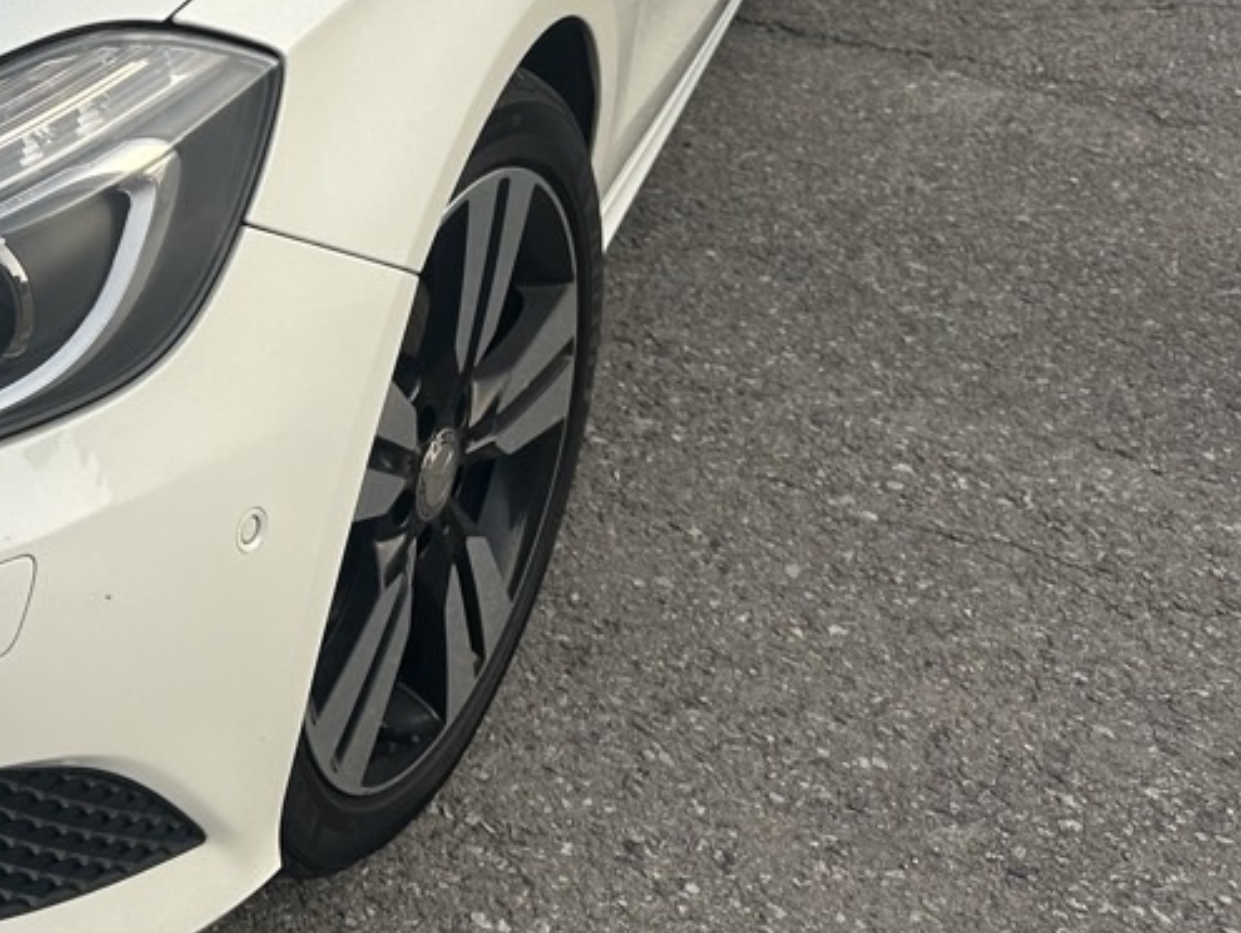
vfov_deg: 22.7
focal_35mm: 62
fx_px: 2224
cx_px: -110
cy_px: -15
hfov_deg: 28.4
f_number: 1.78
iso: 80
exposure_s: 1/564
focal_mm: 6.86
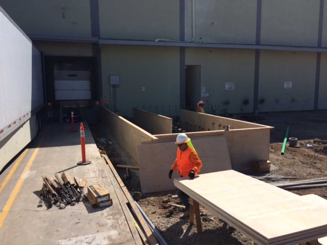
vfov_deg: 48.2
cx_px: 164
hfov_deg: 61.7
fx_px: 274
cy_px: 122
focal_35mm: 29
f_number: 2.2
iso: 32
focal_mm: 4.15
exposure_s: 1/3165
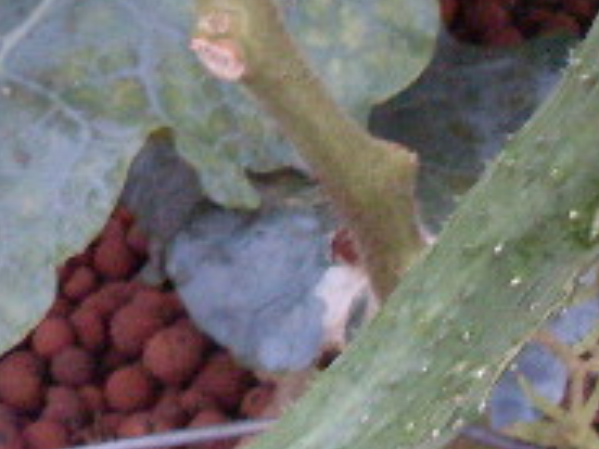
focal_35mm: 165
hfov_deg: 11.9
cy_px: -267
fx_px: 2855
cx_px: 23
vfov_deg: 8.7
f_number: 2.8
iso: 200
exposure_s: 1/15
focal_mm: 6.3
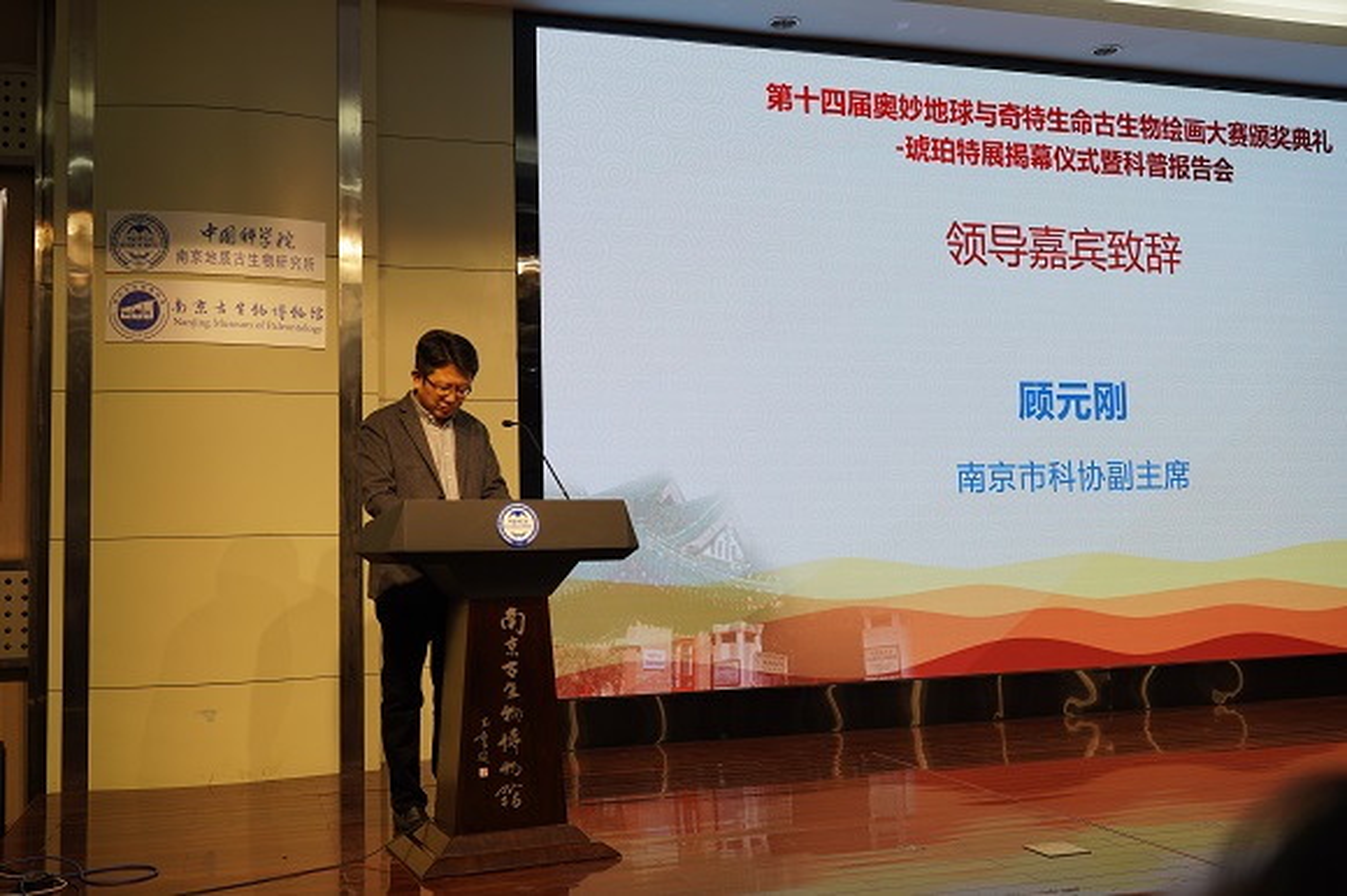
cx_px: 674
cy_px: 448
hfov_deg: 53.2
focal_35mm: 36
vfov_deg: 36.8
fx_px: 1346
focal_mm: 24
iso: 160
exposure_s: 1/60
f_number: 4
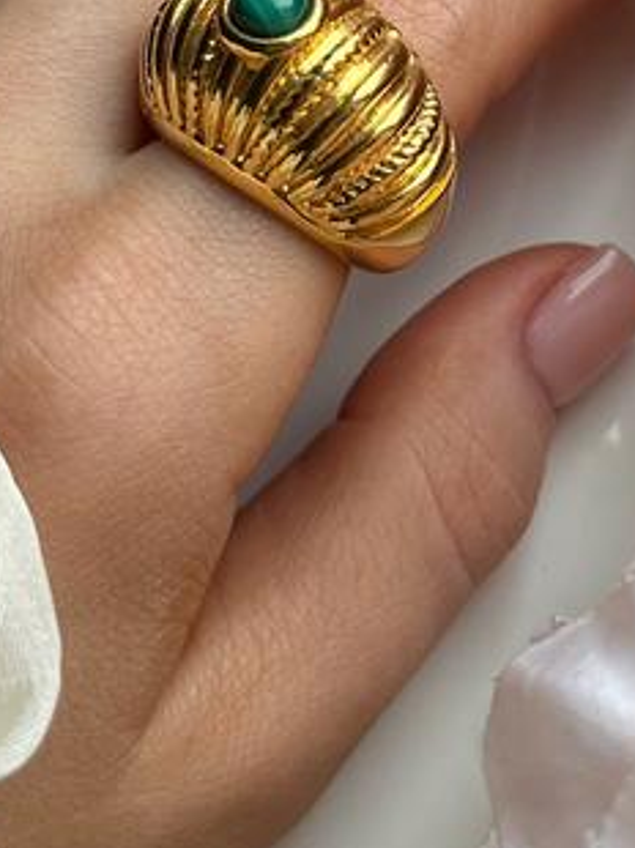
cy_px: -52
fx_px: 2106
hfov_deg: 17.1
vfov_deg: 21.7
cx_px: 271
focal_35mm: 86
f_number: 1.6
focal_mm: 5.1
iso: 80
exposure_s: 1/121
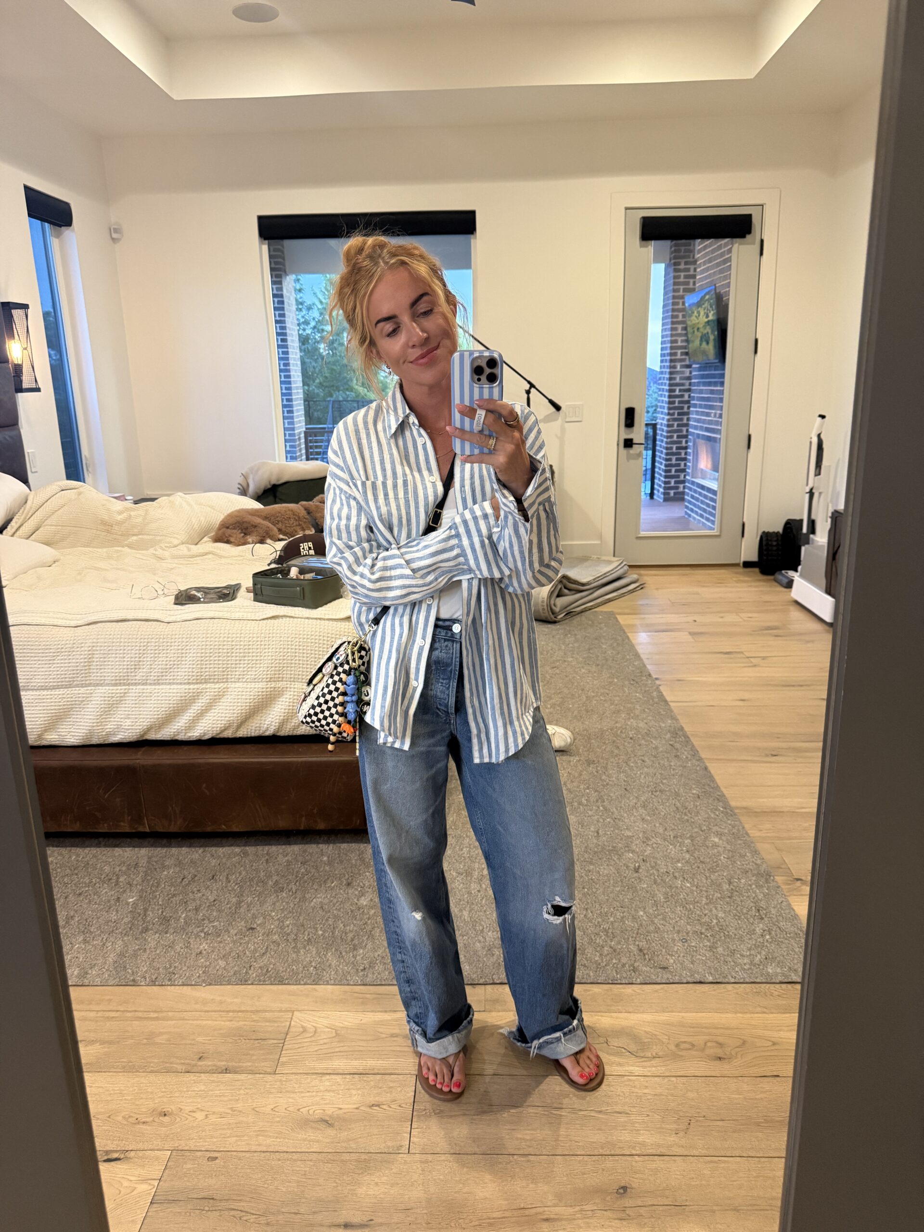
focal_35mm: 24
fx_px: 854
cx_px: 462
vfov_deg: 71.6
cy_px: 616
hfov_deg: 56.8
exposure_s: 1/60
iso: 400
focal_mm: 6.76
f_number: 1.78
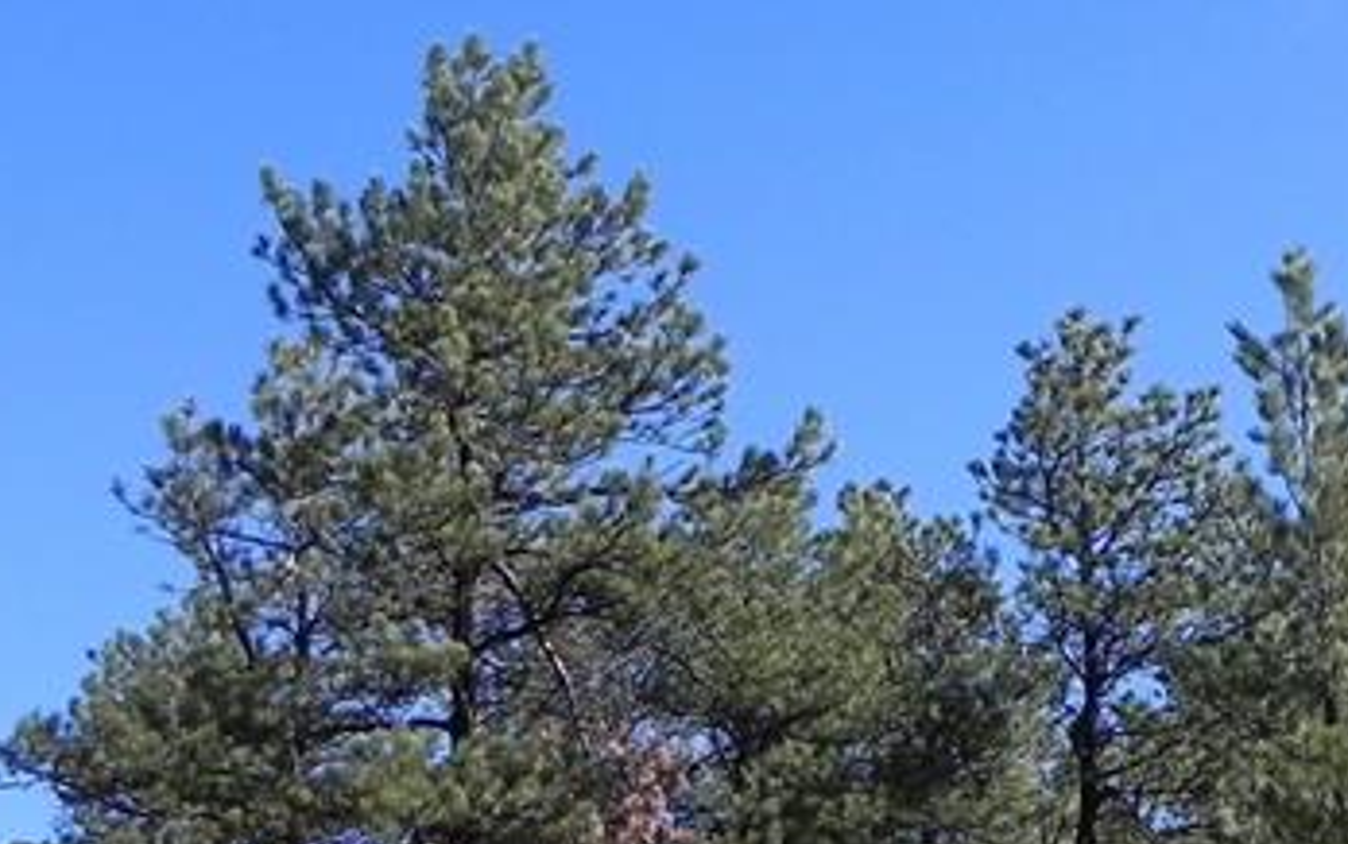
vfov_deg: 15.8
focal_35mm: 81
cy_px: 889
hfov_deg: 23.8
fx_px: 2978
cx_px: 1499
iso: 160
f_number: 3.2
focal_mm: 4.6
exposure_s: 1/1377
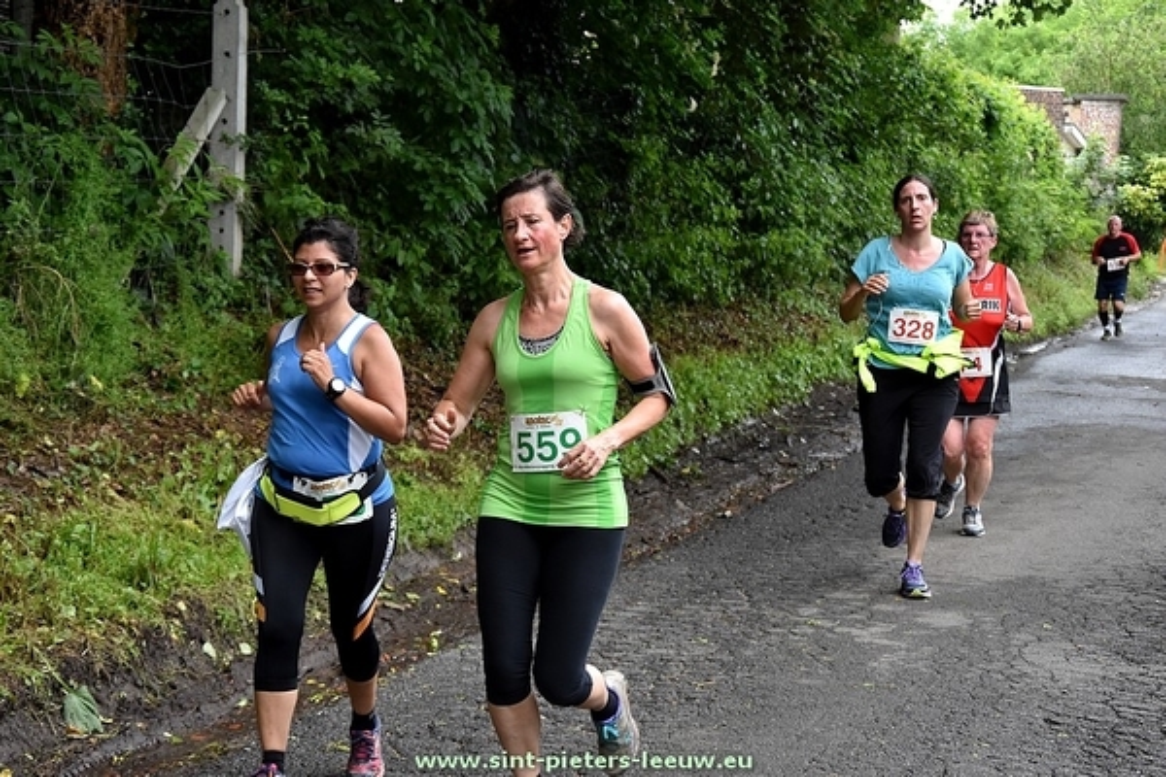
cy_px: 388
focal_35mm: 87
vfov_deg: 15.7
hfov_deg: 23.4
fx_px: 2818
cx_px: 583
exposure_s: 1/500
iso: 800
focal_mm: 58
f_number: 5
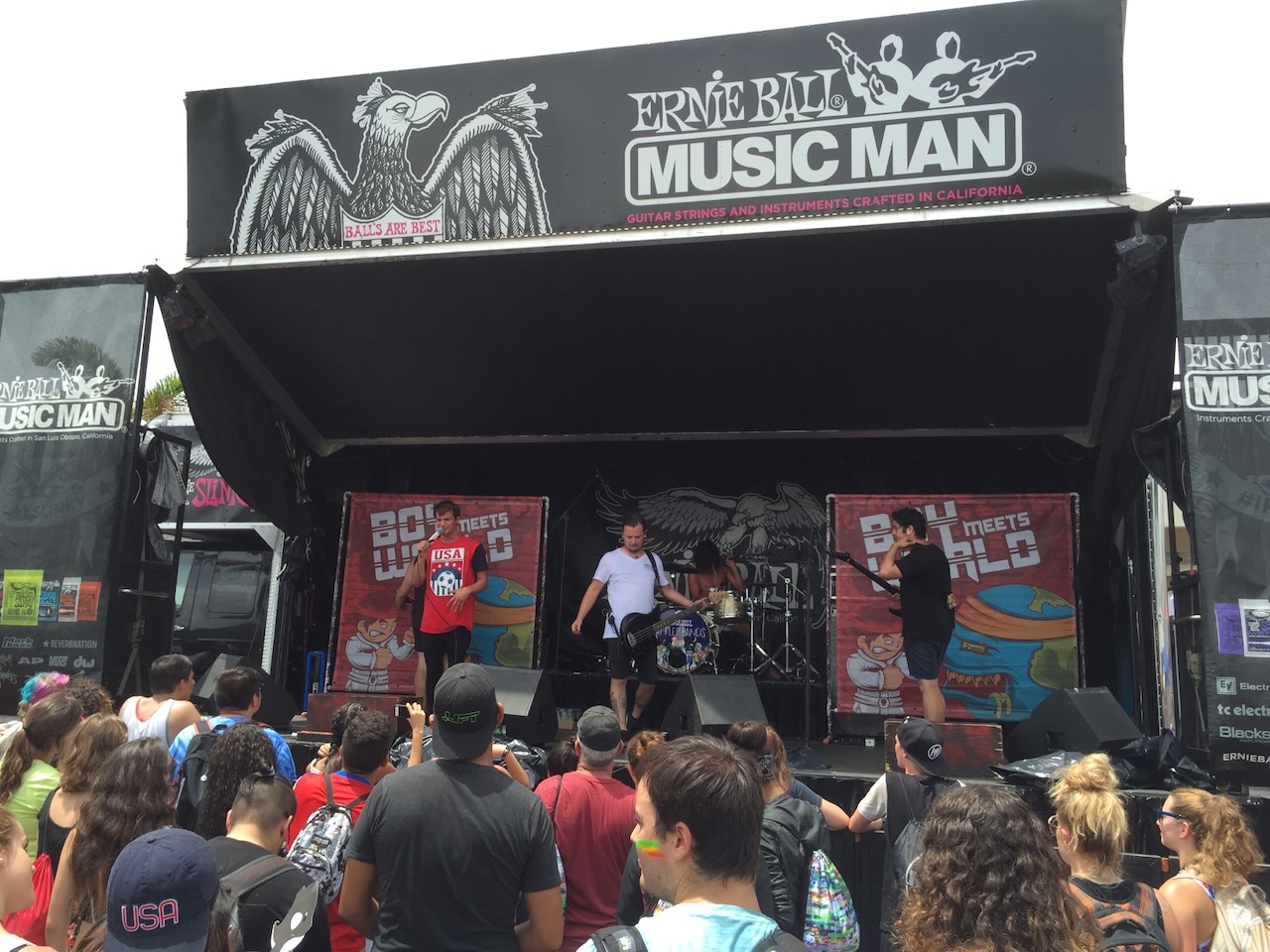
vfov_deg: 48.2
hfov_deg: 61.7
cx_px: 635
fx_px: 1064
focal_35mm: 29
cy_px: 476
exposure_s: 1/760
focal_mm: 4.15
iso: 32
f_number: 2.2
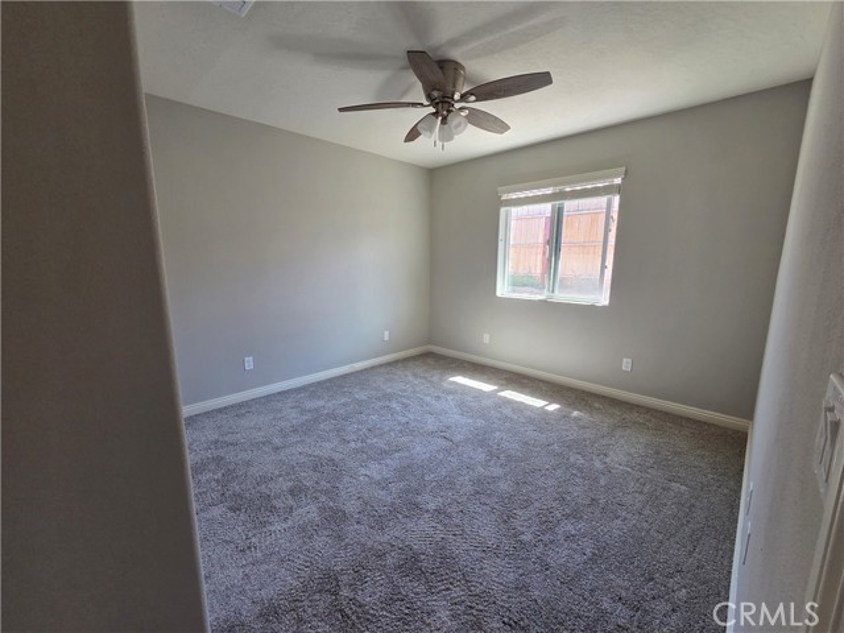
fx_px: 317
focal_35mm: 13
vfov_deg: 89.9
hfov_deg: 106.2
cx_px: 422
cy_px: 316
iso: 160
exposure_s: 1/120
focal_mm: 2.2
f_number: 2.2
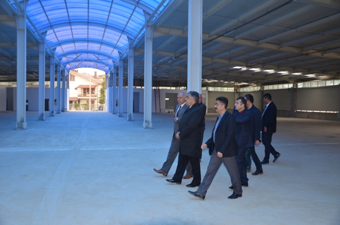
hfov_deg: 57.3
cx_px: 170
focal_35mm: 33
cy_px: 112
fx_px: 311
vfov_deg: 39.8
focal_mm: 22
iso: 200
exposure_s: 1/125
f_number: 3.8
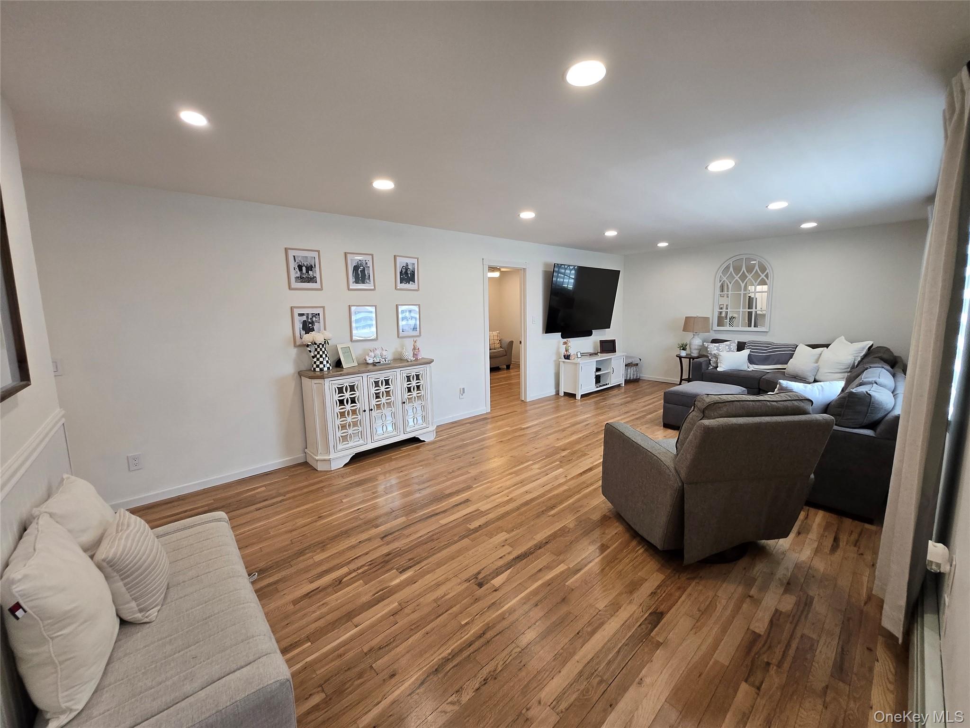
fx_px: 364
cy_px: 364
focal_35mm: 13
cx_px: 485
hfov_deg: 106.2
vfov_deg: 89.9
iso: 125
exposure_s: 1/60
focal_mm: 1.7
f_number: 2.2
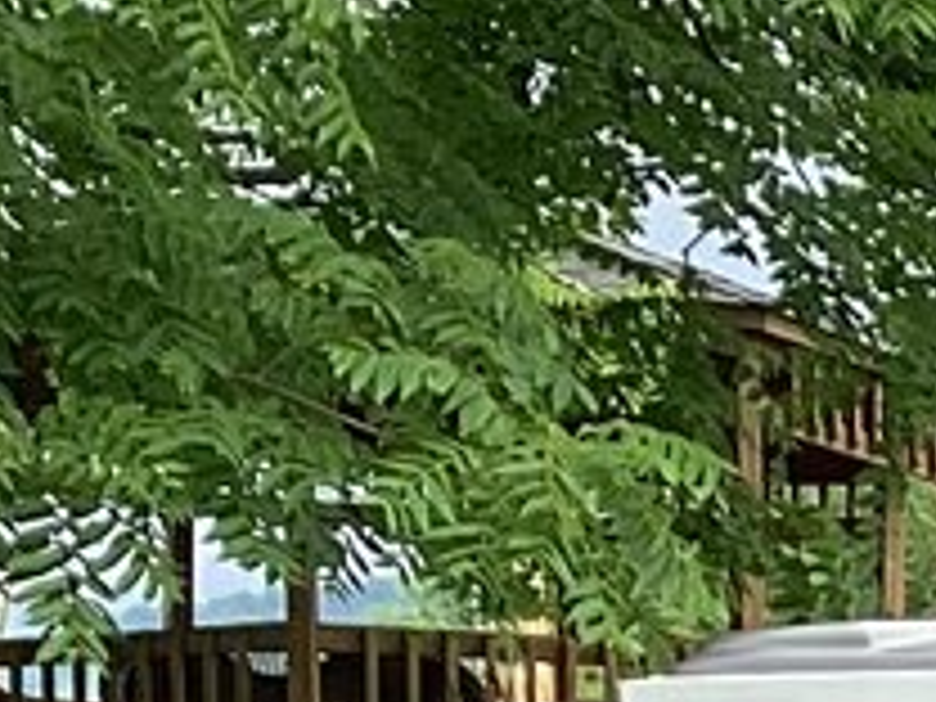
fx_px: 6084
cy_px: 2248
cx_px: 2504
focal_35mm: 225
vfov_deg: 6.0
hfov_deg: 7.9
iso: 25
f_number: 2.4
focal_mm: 3.3
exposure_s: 1/129
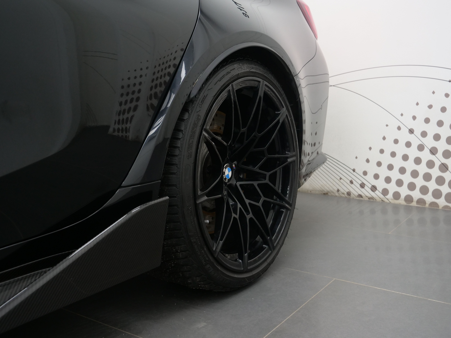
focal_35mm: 36
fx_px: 469
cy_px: 169
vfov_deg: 39.7
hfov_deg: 51.4
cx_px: 226
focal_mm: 18
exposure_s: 1/250
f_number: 3.5
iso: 800
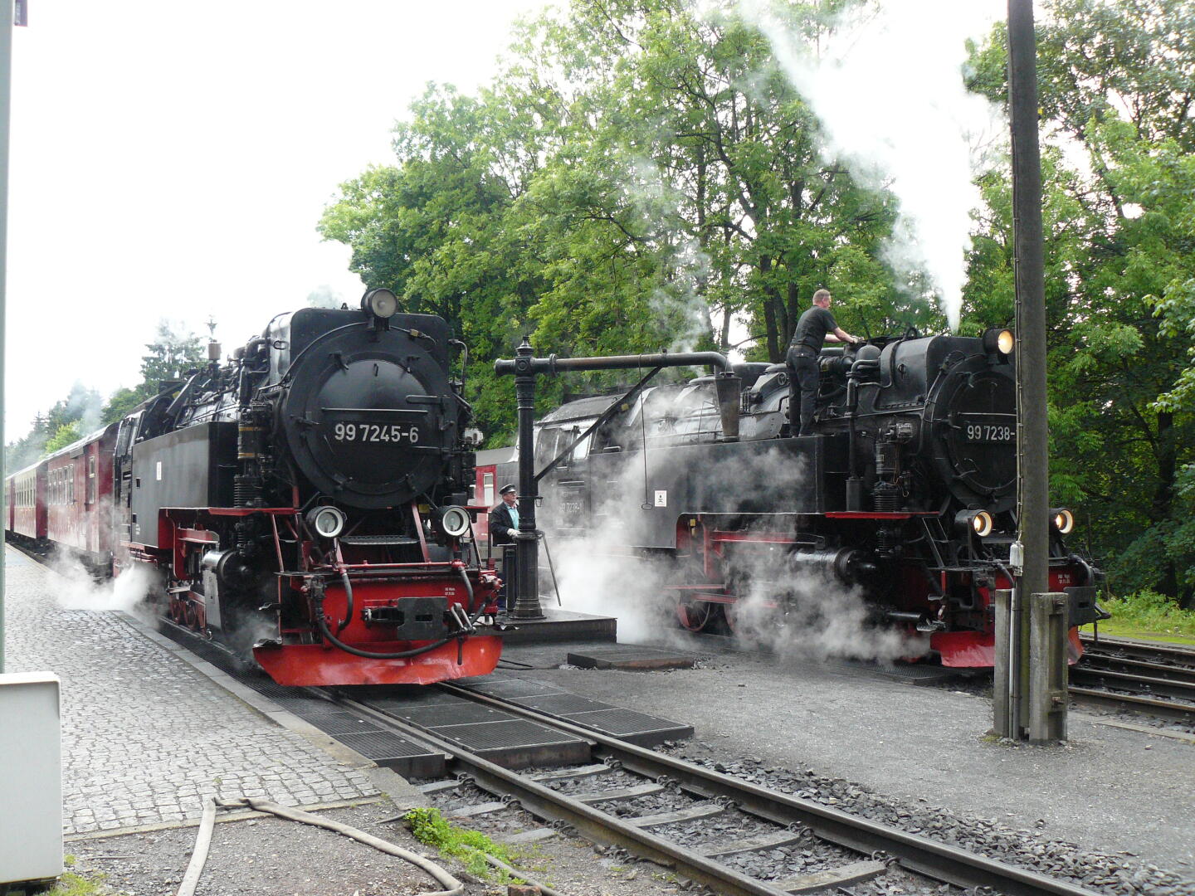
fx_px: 1243
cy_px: 448
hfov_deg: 51.4
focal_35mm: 36
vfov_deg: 39.7
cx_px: 598
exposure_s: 1/125
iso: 200
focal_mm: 6
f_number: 4
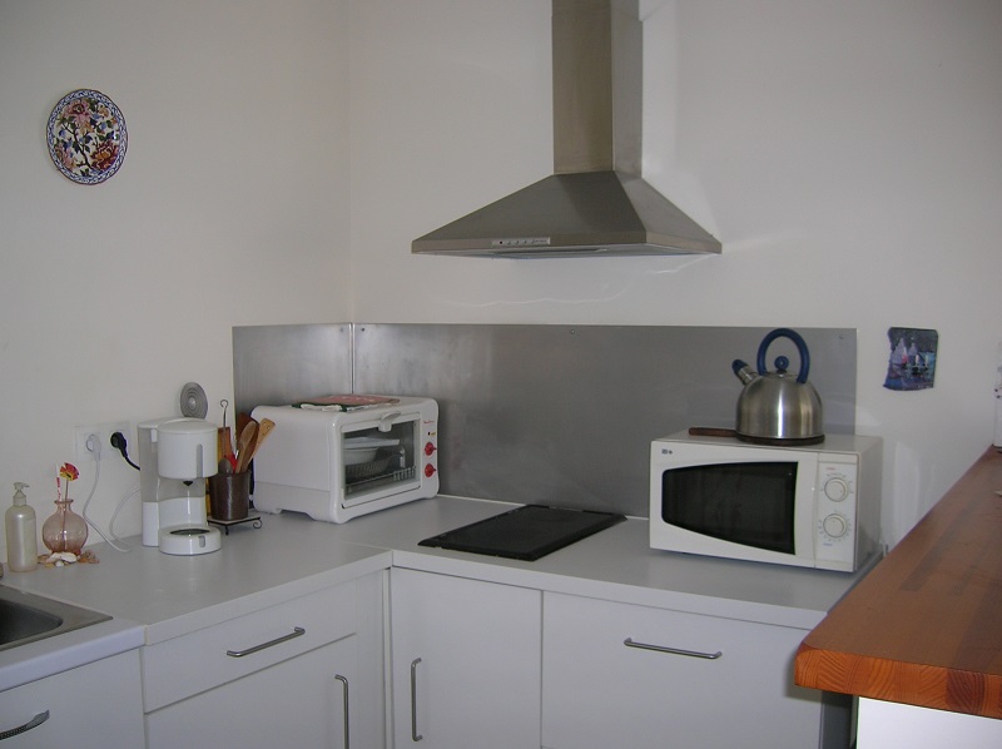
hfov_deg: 54.0
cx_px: 501
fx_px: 983
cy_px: 374
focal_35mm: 34
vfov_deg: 41.7
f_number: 2.9
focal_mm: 5.7
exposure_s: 1/60.1
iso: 50
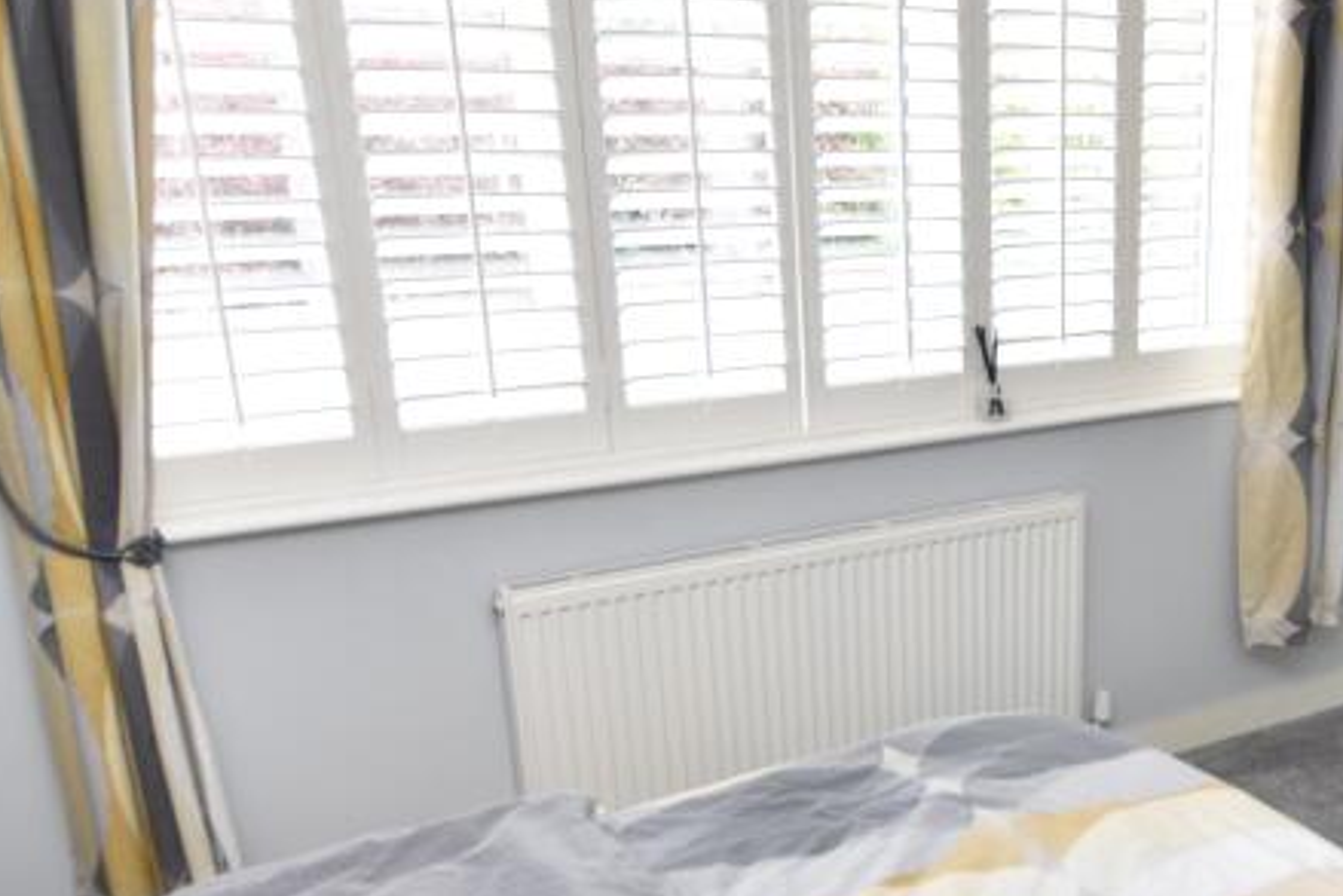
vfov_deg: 37.5
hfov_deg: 52.1
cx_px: 1006
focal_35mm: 35
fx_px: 1306
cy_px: 586
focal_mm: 10
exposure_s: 1/20
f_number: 3.5
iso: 100
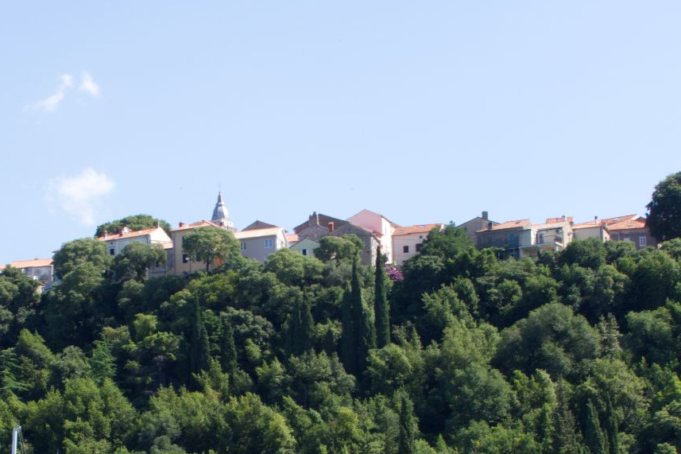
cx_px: 219
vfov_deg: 10.8
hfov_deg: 16.2
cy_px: 425
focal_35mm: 126
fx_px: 2383
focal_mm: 30
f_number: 11
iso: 100
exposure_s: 1/80
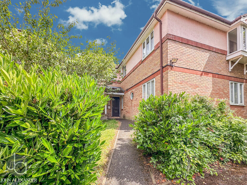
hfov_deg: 102.1
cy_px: 92
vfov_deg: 85.7
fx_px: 100
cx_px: 124
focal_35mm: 14
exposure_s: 1/290
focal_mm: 2.22
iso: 40
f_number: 2.2
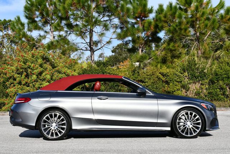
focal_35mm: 70
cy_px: 77
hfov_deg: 28.8
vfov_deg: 19.5
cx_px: 115
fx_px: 448
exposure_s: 1/320
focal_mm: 35
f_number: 9
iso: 100
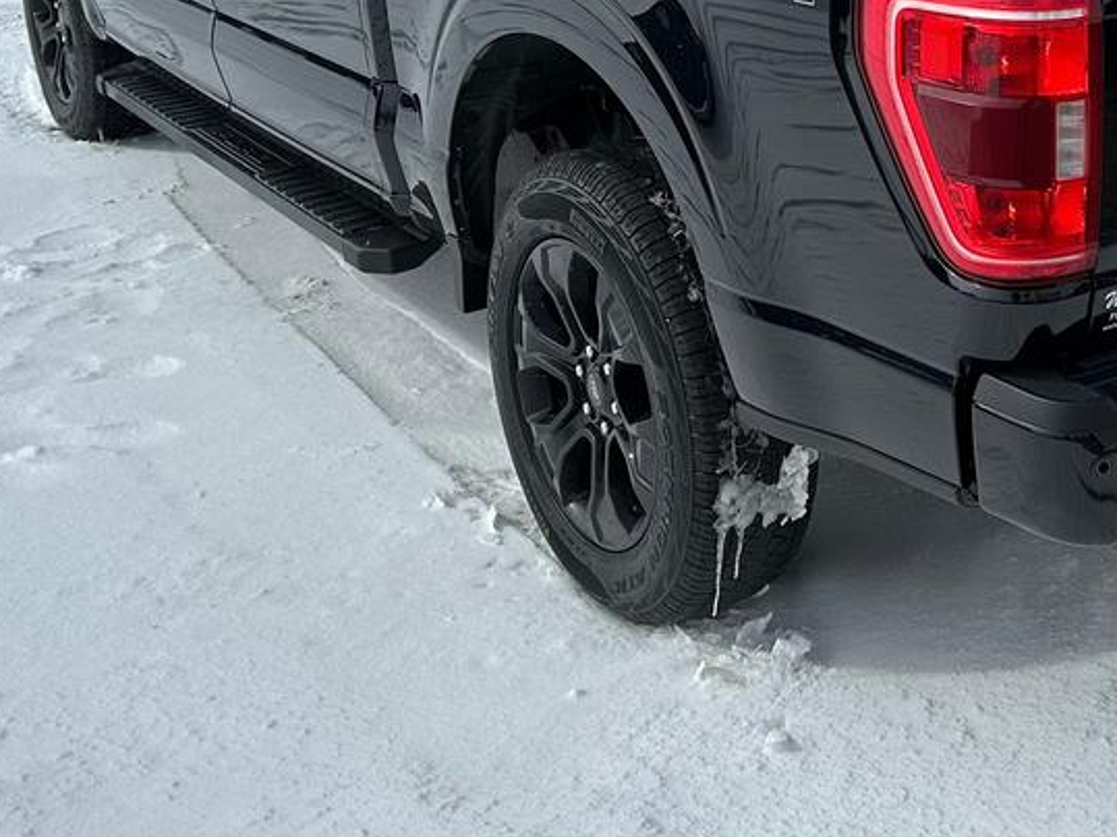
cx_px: 852
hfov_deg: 33.1
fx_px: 1839
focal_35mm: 57
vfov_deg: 25.0
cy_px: 112
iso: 80
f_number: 1.78
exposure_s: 1/12048
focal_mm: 6.86
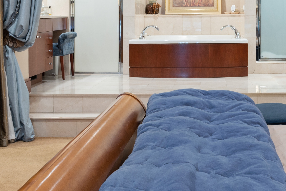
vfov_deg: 20.0
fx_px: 532
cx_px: 144
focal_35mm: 67
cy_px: 32
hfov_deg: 30.1
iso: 200
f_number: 11
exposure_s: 1.6
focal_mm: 24
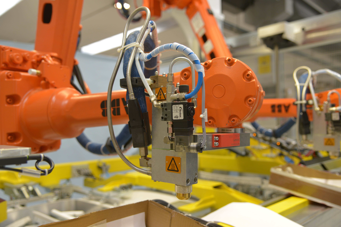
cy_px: 114
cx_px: 170
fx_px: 322
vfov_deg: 38.9
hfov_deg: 55.8
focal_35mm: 34
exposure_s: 1/60
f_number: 4
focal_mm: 34
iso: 800
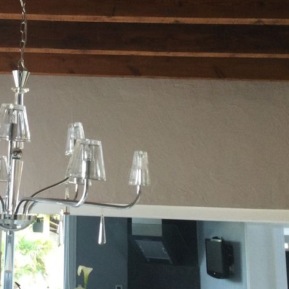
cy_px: 92
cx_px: 38
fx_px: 557
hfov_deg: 28.1
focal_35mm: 59
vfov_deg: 28.8
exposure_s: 1/33
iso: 50
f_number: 2.4
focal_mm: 3.3
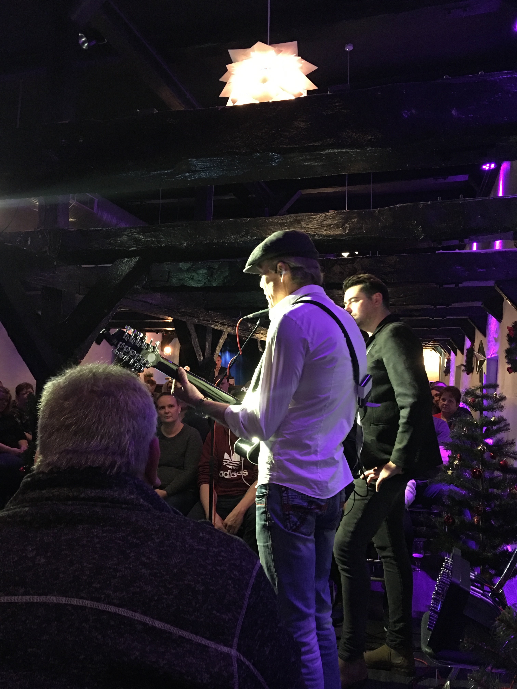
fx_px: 577
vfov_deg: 61.7
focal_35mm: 29
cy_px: 344
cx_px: 258
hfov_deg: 48.2
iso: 125
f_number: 2.2
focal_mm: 4.15
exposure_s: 1/4
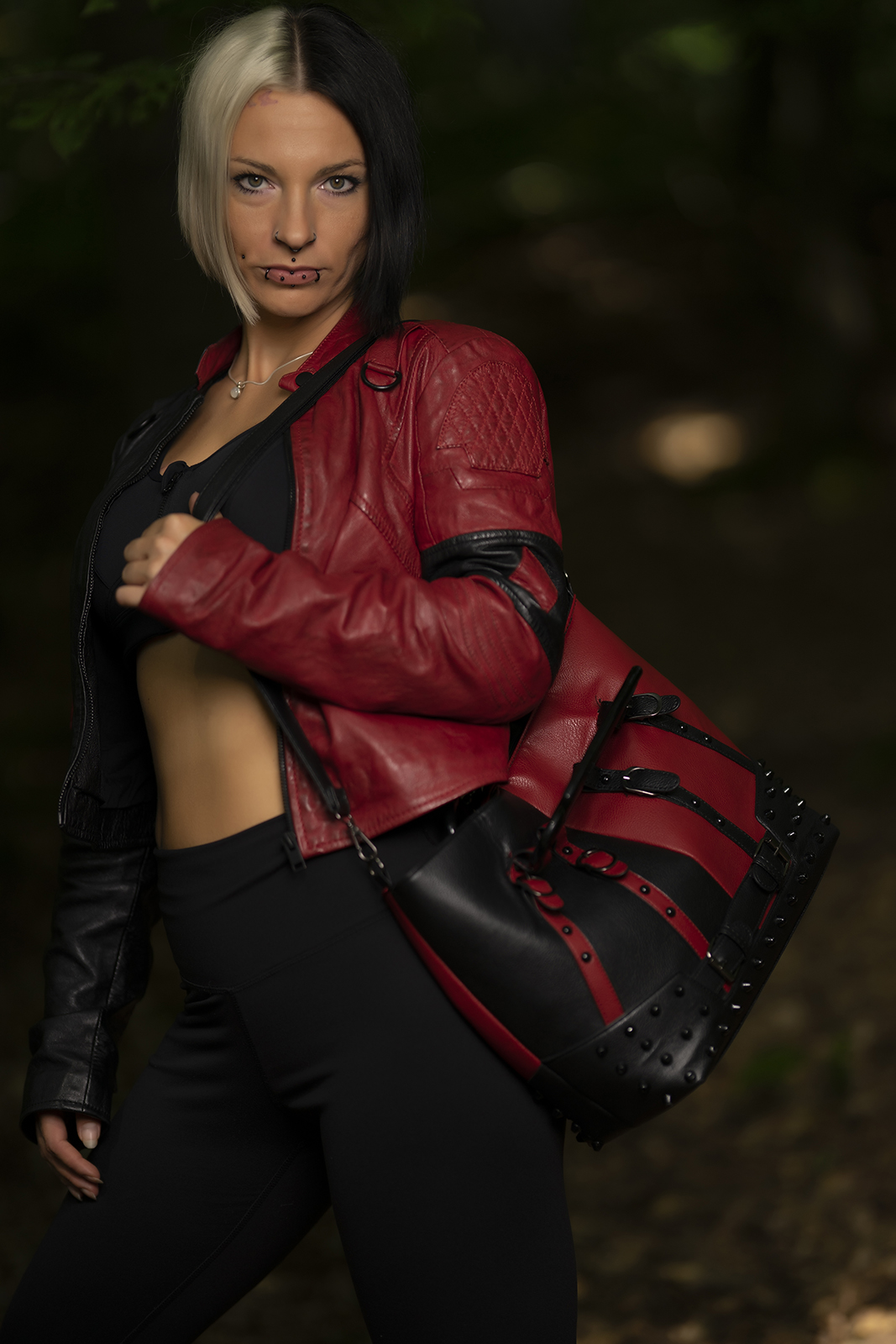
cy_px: 672
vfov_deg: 19.5
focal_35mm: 105
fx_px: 3919
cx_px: 448
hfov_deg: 13.0
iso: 100
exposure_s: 1/2000
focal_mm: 105
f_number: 1.4
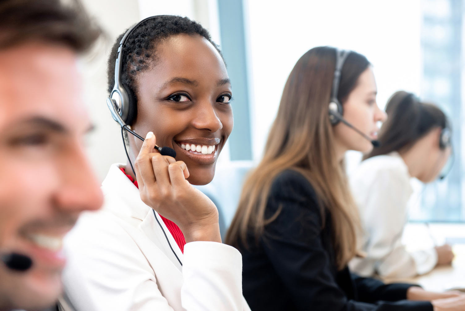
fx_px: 904
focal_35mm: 70
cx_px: 232
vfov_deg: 19.5
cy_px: 156
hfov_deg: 28.8
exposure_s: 1/160
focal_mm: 70
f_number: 3.5
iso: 320
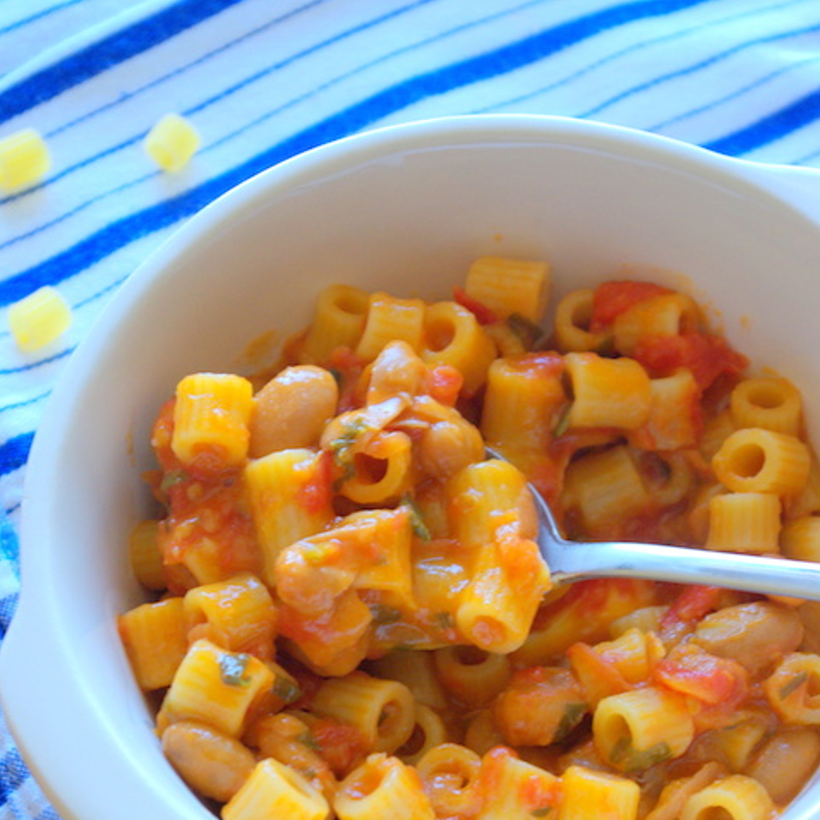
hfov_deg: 16.5
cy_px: 554
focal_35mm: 106
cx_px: 412
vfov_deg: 16.4
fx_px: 2831
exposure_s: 1/50
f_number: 5.6
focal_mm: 55
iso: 320
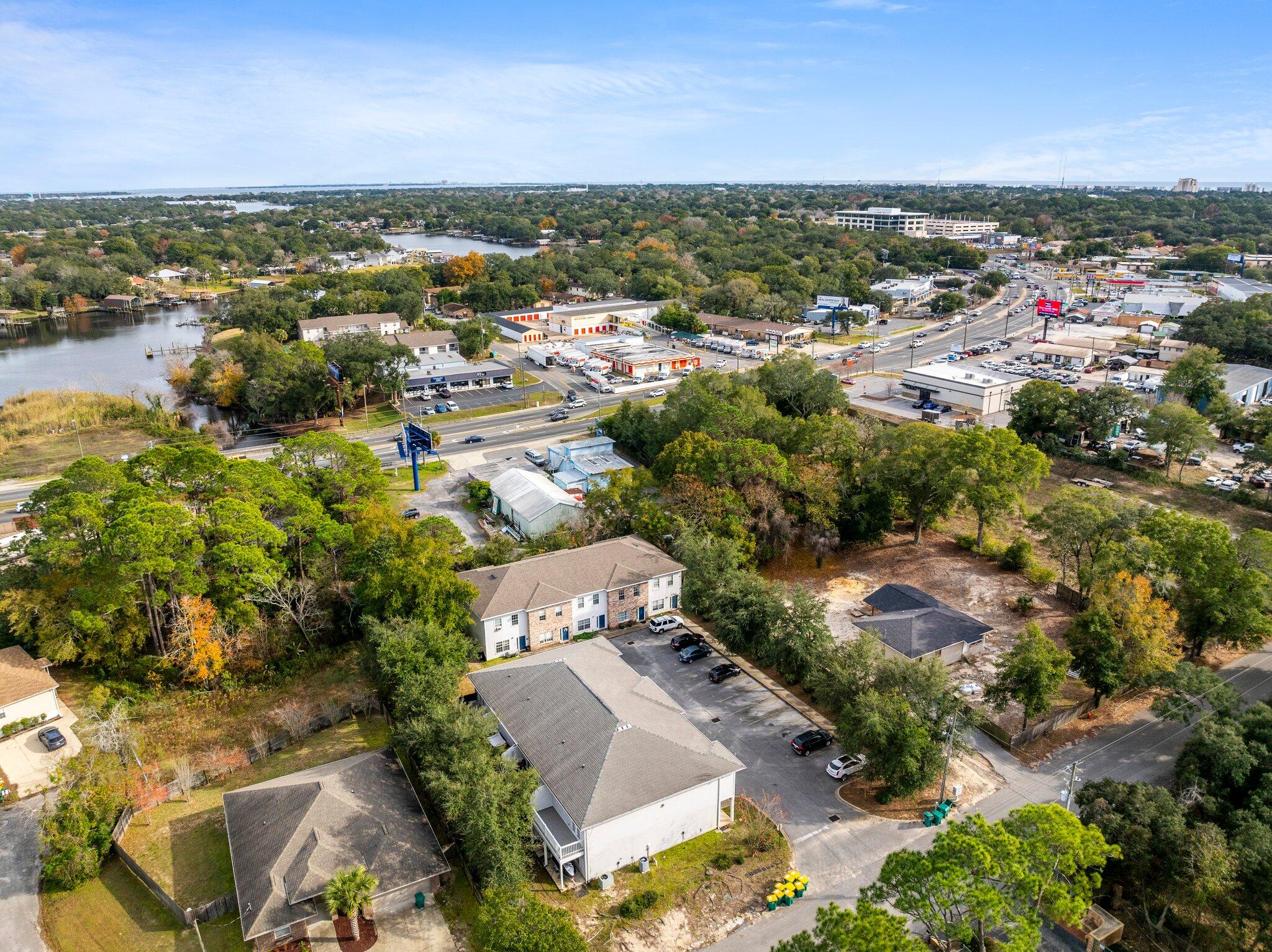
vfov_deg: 56.8
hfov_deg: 71.6
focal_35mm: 24
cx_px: 636
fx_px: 881
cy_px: 476
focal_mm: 12.29
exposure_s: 1/2000
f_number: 2.8
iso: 170
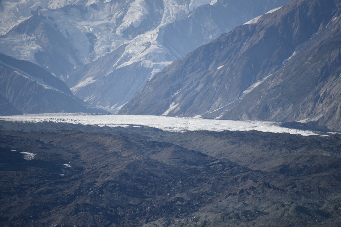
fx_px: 2851
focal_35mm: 301
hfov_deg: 6.8
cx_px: 170
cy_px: 114
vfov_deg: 4.6
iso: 100
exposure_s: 1/640
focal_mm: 300
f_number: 5.6
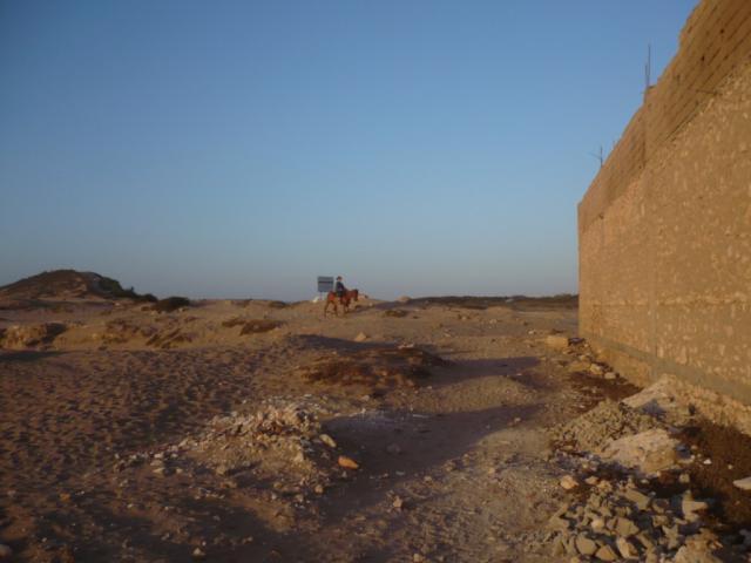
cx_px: 376
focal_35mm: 35
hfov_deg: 52.6
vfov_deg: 40.7
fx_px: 759
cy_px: 282
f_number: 2.8
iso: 100
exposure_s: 1/800
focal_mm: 5.8
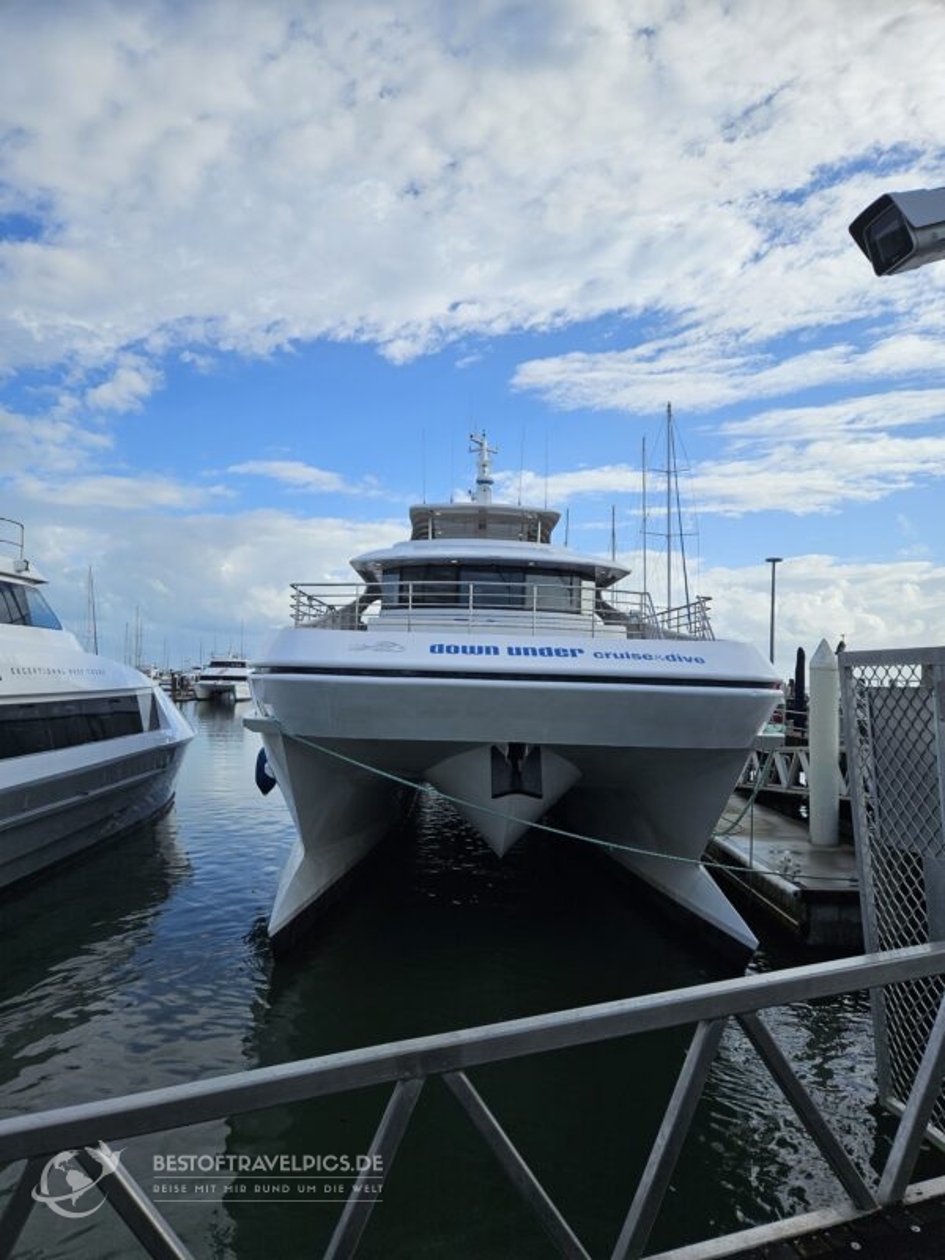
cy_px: 630
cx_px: 472
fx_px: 837
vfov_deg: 73.9
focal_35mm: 23
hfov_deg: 58.9
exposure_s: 1/2693
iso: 25
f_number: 1.8
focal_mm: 5.4
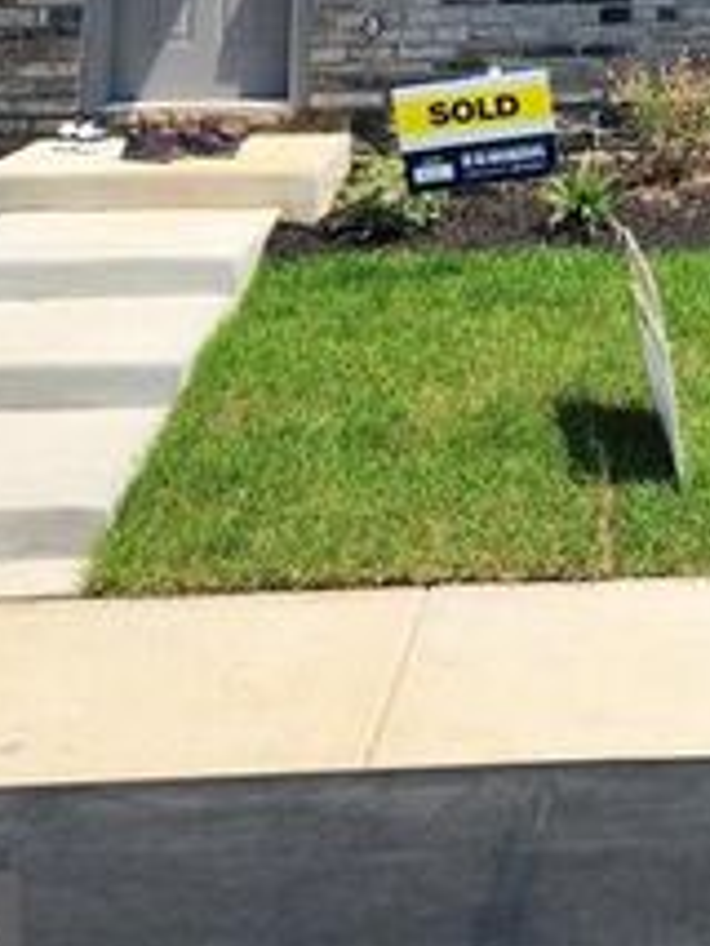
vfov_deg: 22.5
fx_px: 1967
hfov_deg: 20.0
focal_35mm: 72
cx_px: 648
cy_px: -451
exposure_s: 1/786
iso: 12
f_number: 1.8
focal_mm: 6.4
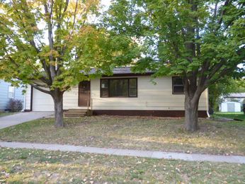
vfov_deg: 49.8
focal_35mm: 28
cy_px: 92
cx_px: 122
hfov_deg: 63.4
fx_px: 198
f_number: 3.1
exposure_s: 1/60
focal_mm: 5
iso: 200
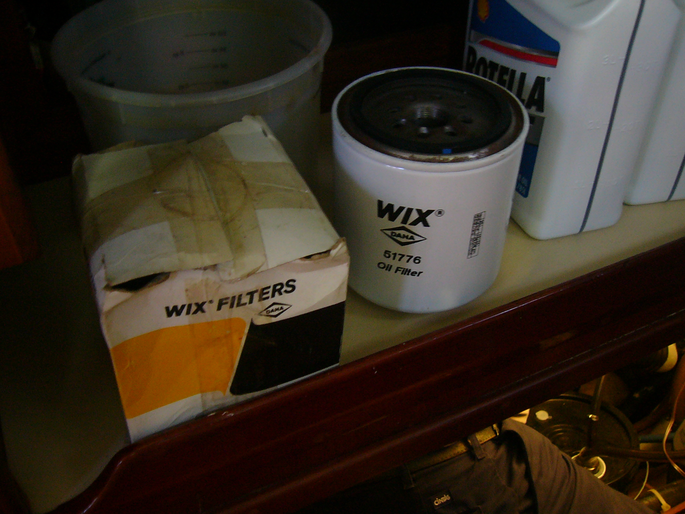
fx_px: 693
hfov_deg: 52.6
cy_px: 257
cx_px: 342
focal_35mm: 35
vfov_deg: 40.7
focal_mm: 5.8
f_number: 2.8
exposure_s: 1/8
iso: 200
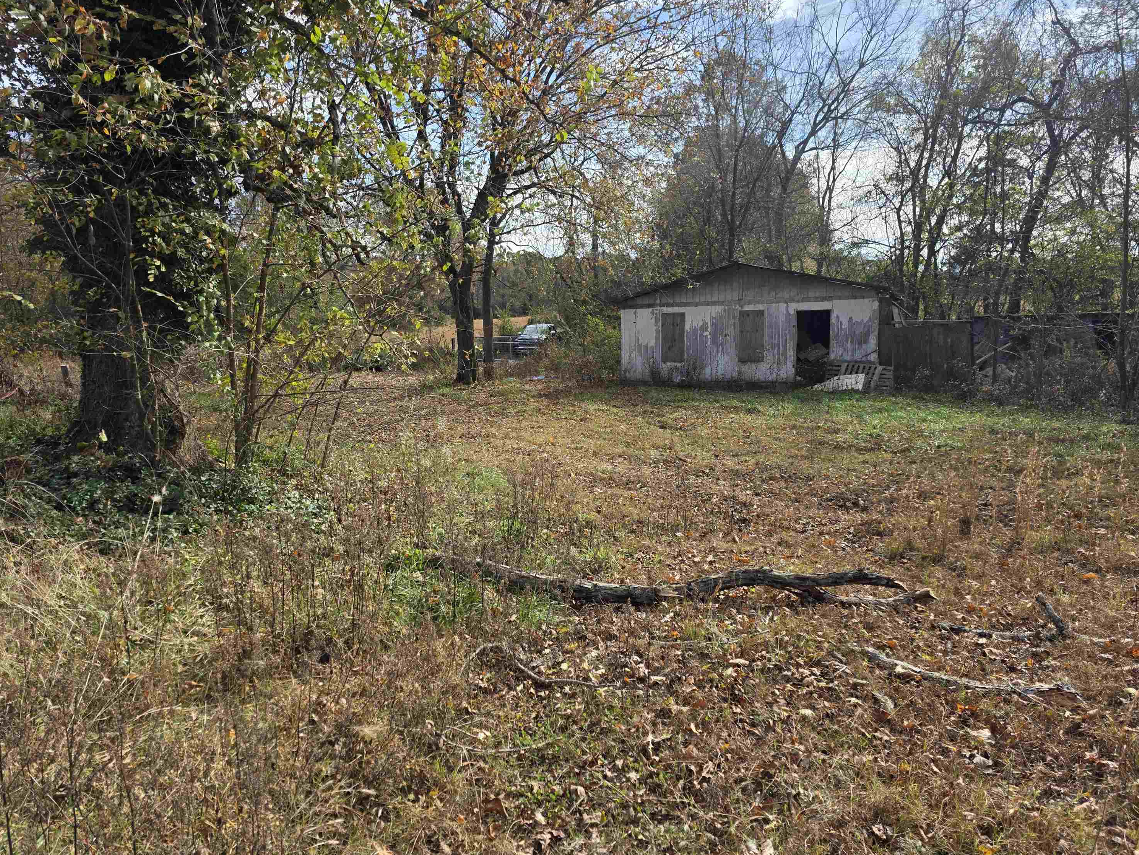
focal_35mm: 24
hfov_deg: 71.6
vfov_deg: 56.8
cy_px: 412
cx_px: 557
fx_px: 790
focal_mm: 6.3
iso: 80
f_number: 1.7
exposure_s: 1/2192
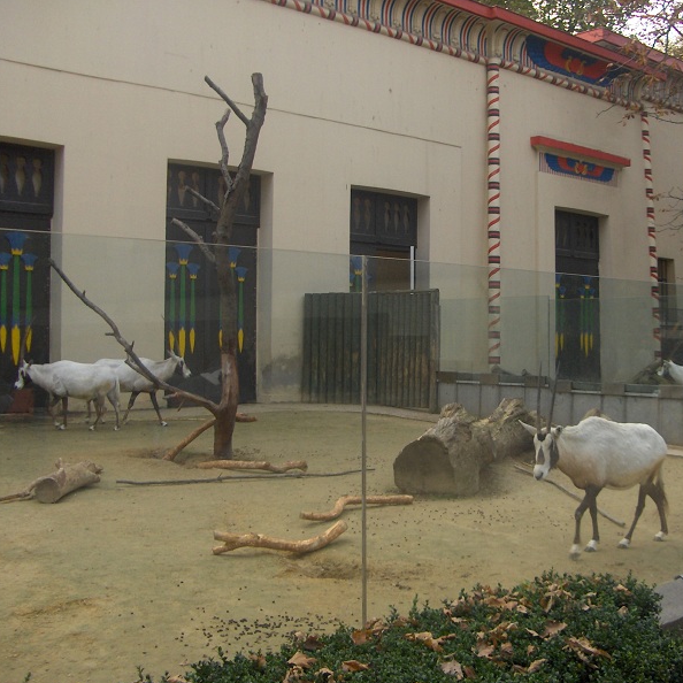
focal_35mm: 42
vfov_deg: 40.0
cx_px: 405
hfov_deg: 39.9
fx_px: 938
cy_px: 347
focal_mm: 5.8
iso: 100
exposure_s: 1/93.8
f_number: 2.6
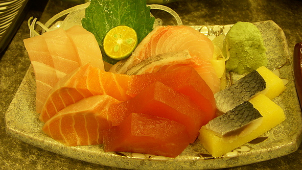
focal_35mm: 42
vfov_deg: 28.3
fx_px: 336
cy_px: 68
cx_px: 149
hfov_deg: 48.3
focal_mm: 6.3
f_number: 3.3
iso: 200
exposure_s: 1/13
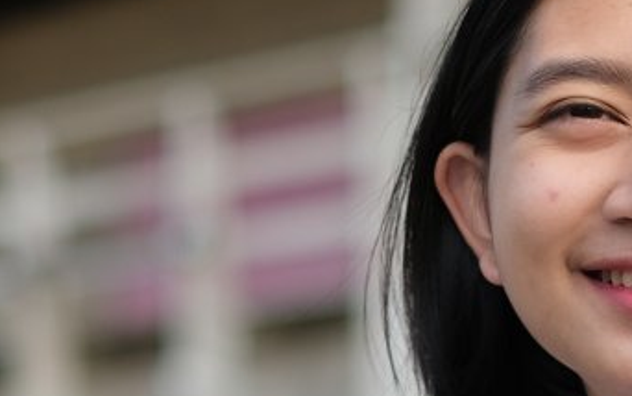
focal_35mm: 253
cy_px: 730
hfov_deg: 8.3
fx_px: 4359
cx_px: 292
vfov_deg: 5.1
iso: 160
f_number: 1.4
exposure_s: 1/3200
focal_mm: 35
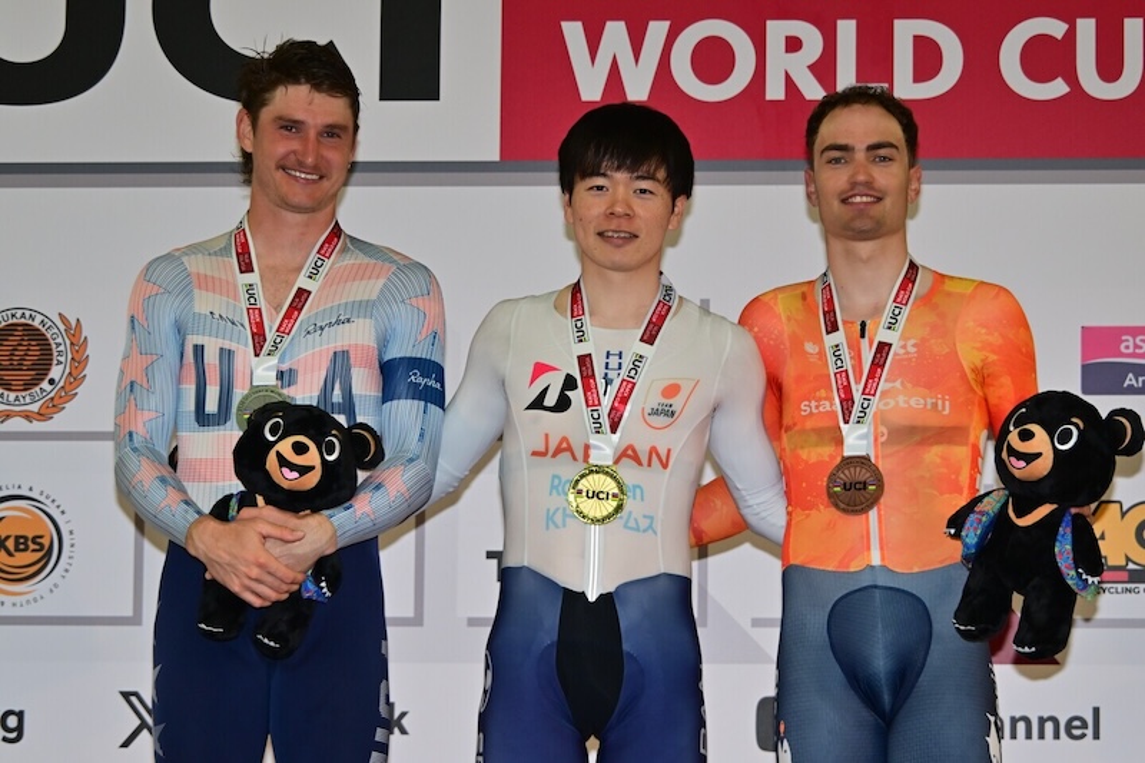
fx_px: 3339
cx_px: 572
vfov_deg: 13.0
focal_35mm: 105
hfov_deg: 19.5
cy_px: 382
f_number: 6.3
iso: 1000
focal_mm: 105
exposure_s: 1/160
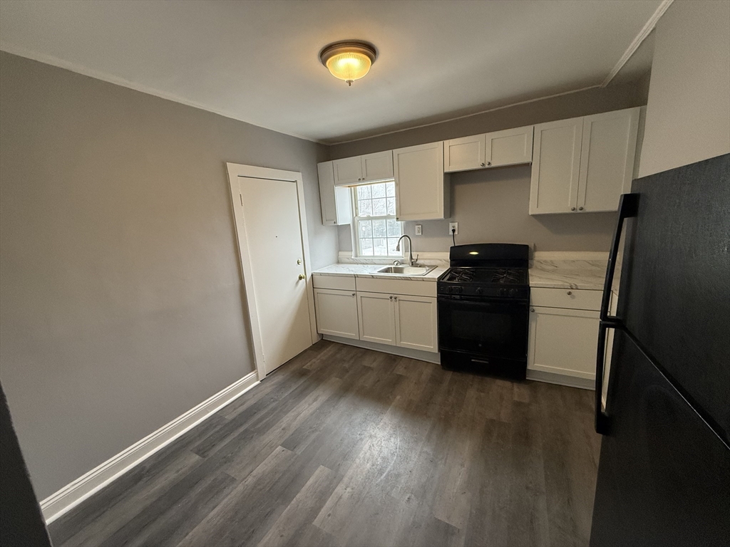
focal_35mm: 14
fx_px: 295
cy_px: 274
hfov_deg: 102.1
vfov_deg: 85.7
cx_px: 365
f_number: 2.2
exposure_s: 1/120
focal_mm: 2.22
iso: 320
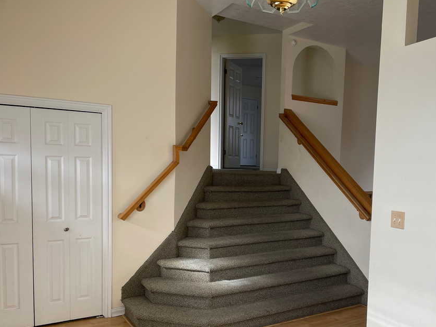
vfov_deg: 44.0
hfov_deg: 56.3
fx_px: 403
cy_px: 189
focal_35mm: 32
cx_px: 267
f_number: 1.6
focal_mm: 4.2
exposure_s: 1/121
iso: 32
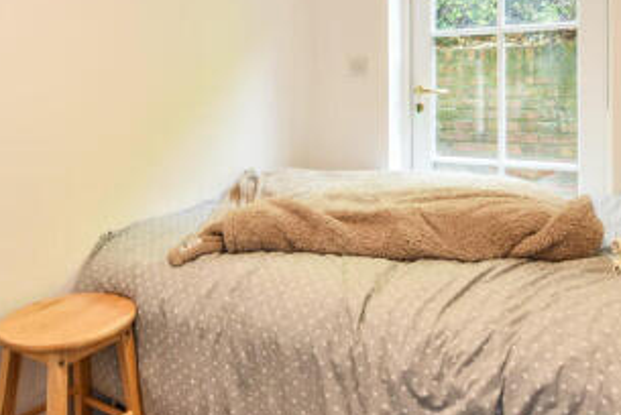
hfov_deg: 61.9
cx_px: 324
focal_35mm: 30
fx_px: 518
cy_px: 91
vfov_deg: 42.0
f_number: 8
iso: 400
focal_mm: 14
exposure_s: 1/10
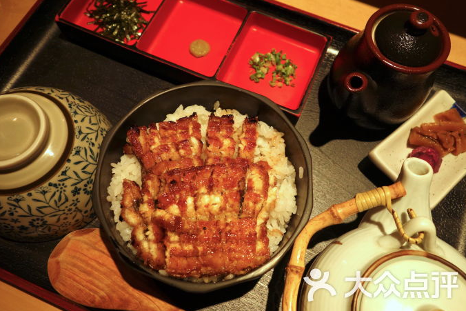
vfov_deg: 45.0
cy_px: 160
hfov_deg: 63.6
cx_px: 235
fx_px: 375
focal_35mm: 29
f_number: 4
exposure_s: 1/30
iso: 200
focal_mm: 10.4
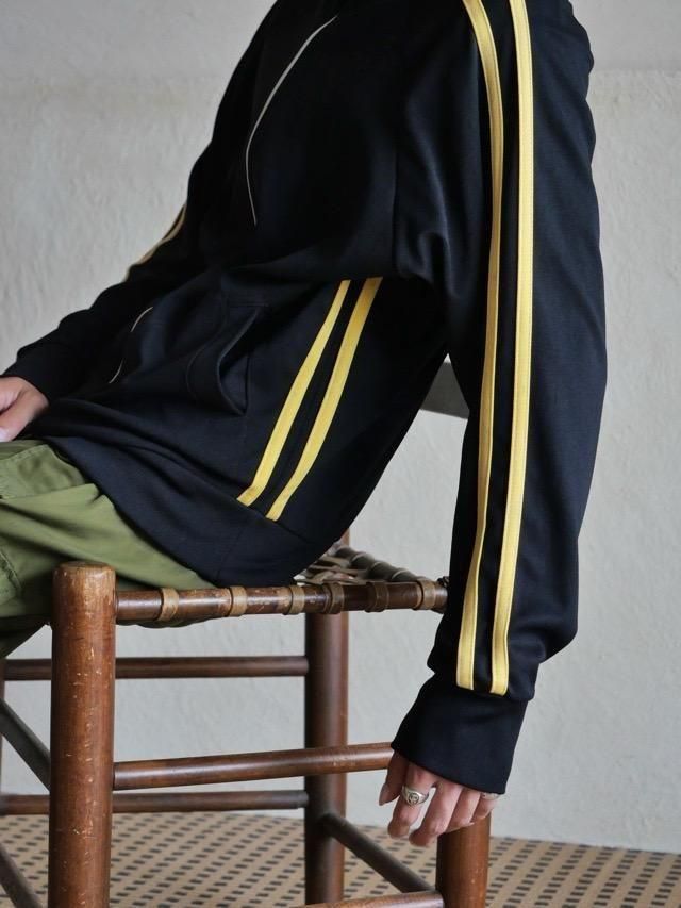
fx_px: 2098
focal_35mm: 80
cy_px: 454
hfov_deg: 18.4
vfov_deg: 24.4
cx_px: 340
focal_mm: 40
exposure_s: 1/100
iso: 640
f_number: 3.9
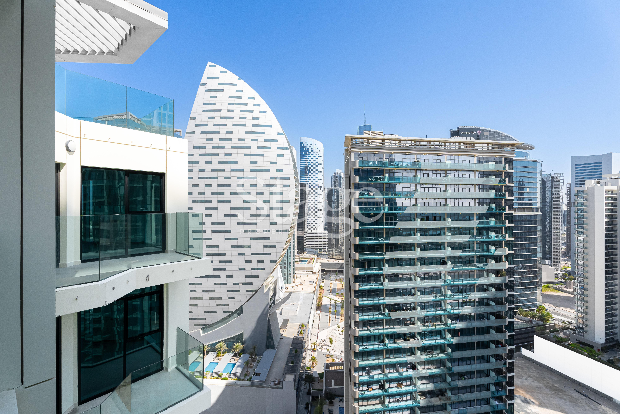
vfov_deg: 73.7
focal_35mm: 16
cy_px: 207
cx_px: 310
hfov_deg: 96.7
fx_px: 276
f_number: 10
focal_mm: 16
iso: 1000
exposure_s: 1/1000
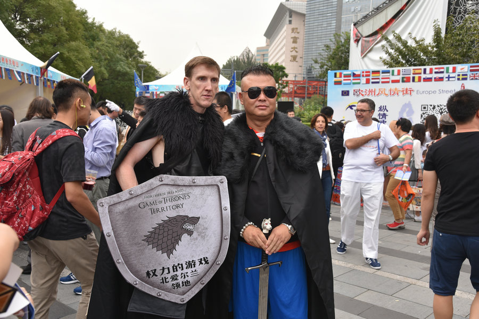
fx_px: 466
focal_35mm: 35
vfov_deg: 37.9
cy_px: 160
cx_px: 240
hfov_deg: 54.4
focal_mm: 35
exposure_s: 1/250
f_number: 8
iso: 400
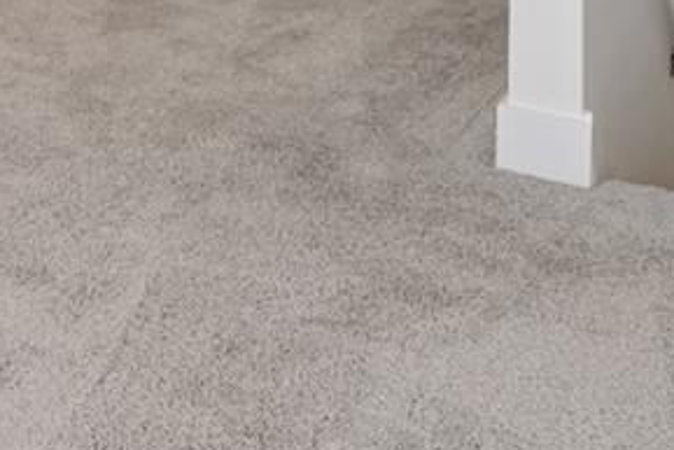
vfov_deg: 14.0
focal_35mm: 83
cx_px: -396
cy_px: -438
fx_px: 1555
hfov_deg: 20.2
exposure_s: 1/15
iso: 100
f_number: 7.1
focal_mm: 10
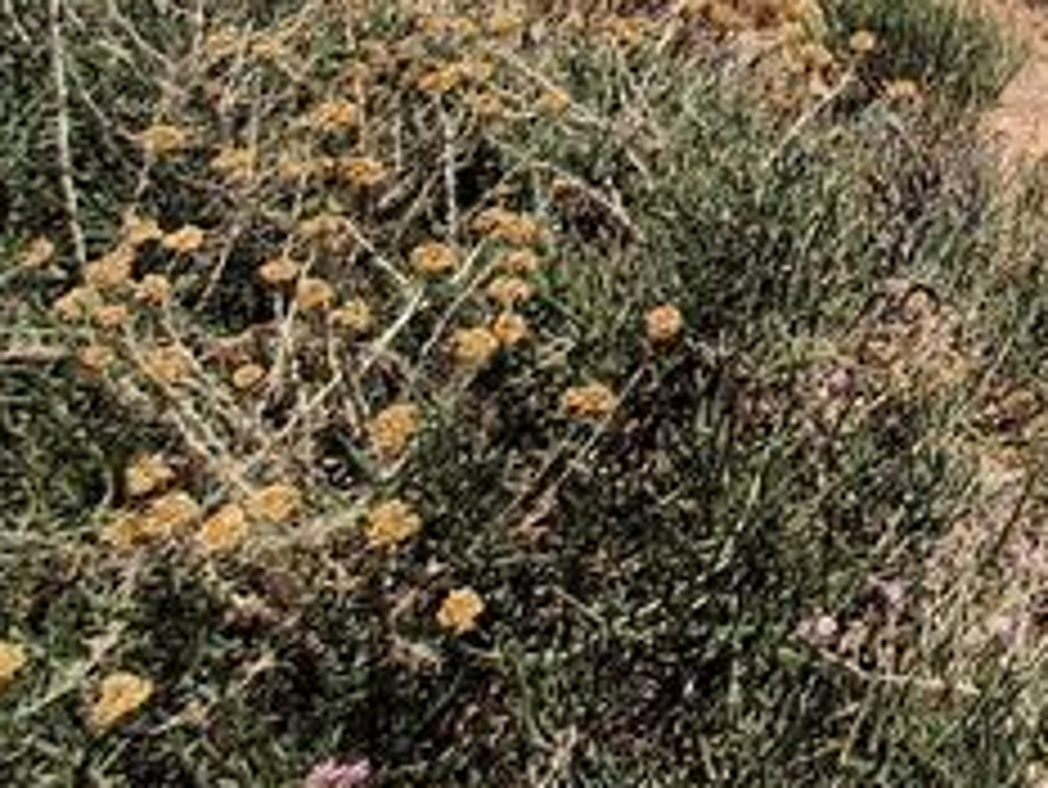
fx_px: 1666
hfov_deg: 27.7
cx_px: 1430
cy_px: -360
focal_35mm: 55
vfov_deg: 22.4
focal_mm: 1.64
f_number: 2.2
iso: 40
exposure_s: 1/1582
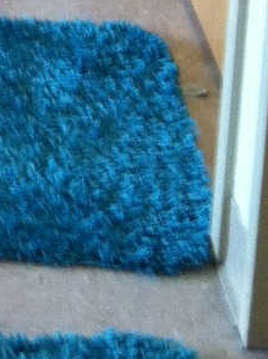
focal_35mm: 205
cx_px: -349
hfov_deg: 6.9
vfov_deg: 8.6
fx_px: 2121
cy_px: -578
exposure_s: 1/17
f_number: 2.8
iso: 80
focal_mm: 3.85
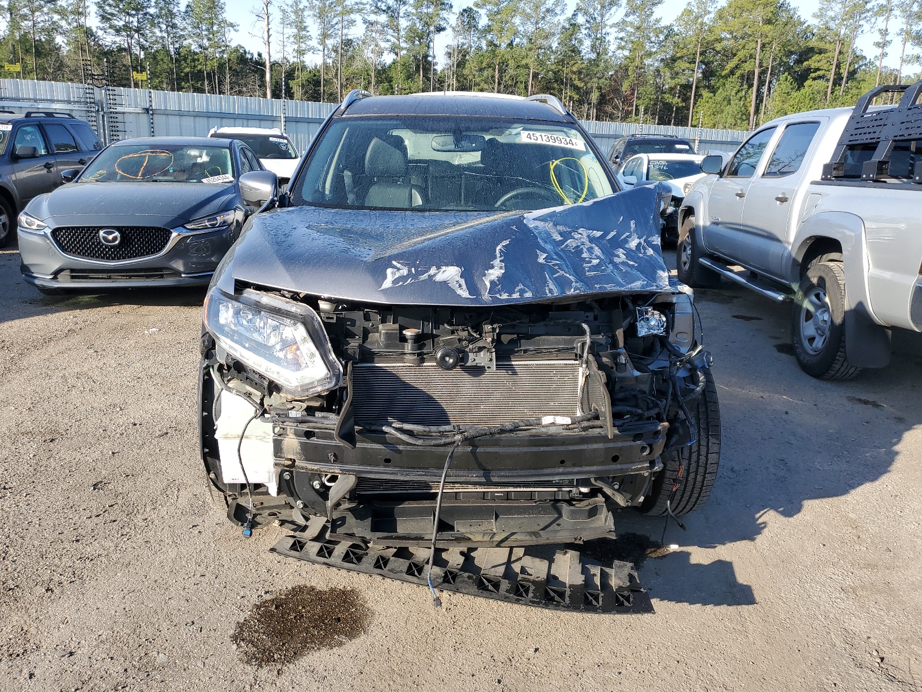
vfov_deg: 53.1
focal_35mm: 26
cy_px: 346
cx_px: 461
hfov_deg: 67.3
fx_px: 693
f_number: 1.5
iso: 50
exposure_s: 1/1111
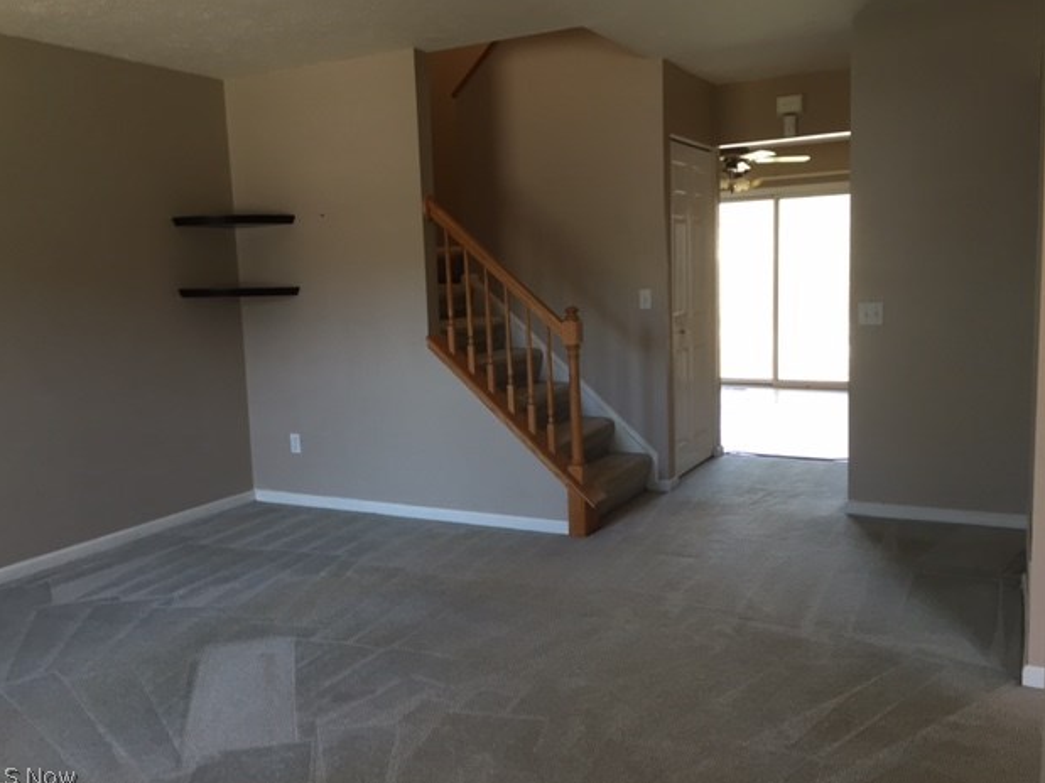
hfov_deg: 60.0
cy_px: 390
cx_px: 506
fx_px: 905
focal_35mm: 30
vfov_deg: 46.8
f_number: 2.2
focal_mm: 4.15
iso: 64
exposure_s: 1/30
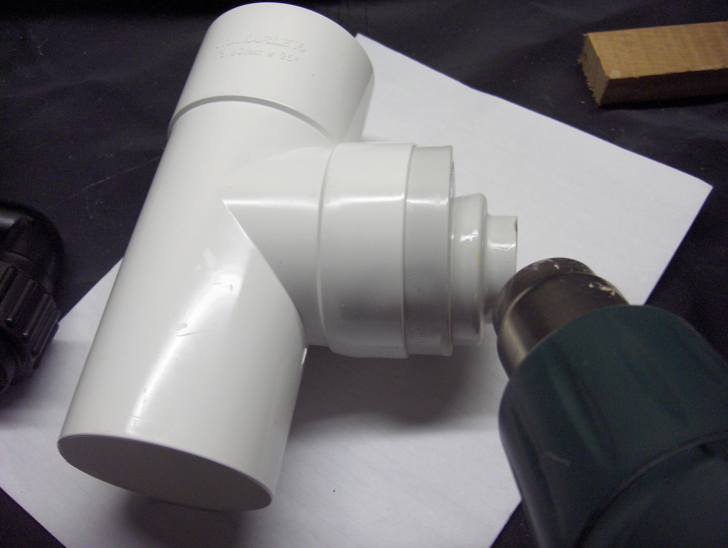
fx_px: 821
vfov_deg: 36.9
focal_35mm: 39
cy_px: 274
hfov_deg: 47.8
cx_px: 364
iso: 200
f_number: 2.8
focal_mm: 8
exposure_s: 1/85.5
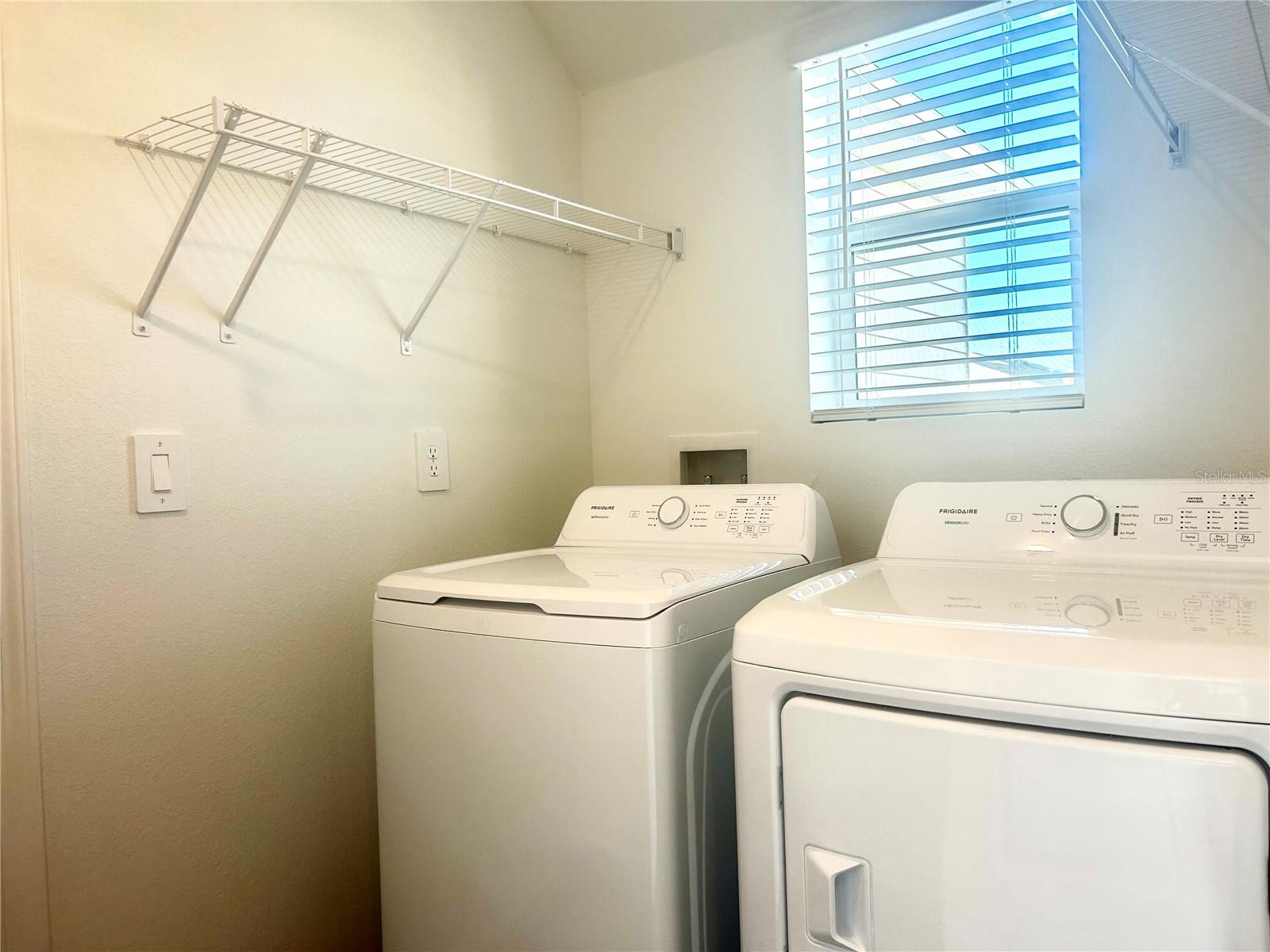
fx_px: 954
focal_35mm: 26
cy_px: 476
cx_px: 635
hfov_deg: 67.3
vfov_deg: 53.1
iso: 40
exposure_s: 1/161
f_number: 1.5
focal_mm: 5.7
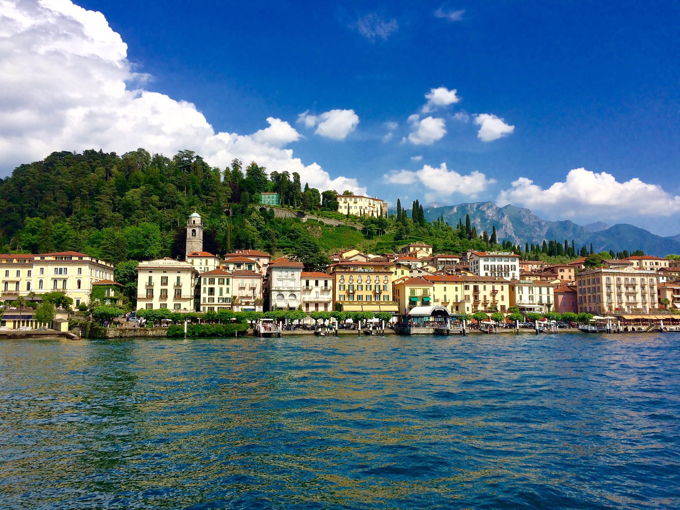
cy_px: 255
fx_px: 570
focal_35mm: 29
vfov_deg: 48.2
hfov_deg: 61.7
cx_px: 340
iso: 32
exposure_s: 1/2933
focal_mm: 4.15
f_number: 2.2
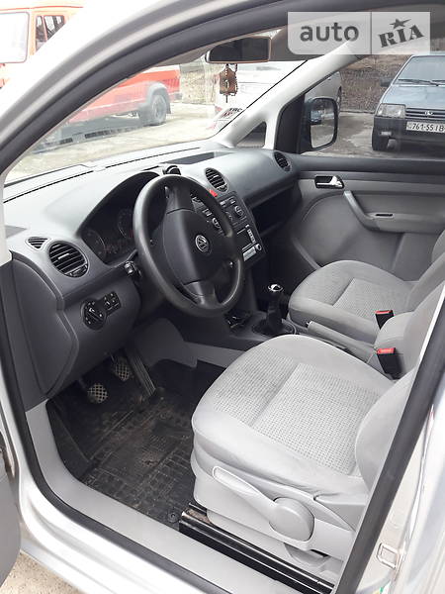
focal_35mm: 28
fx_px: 480
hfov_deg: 49.7
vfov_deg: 63.4
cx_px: 222
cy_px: 297
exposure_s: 1/50
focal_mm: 3.7
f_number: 1.9
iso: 100
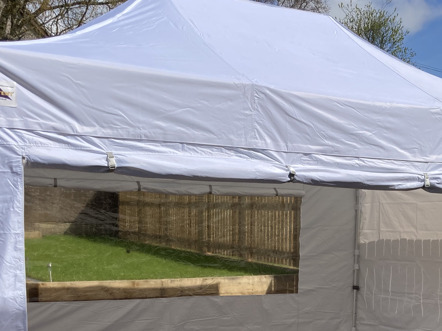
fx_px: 689
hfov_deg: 35.3
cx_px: 285
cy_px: 279
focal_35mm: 54
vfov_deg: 26.4
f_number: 1.8
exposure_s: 1/3003
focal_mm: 3.99
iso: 20
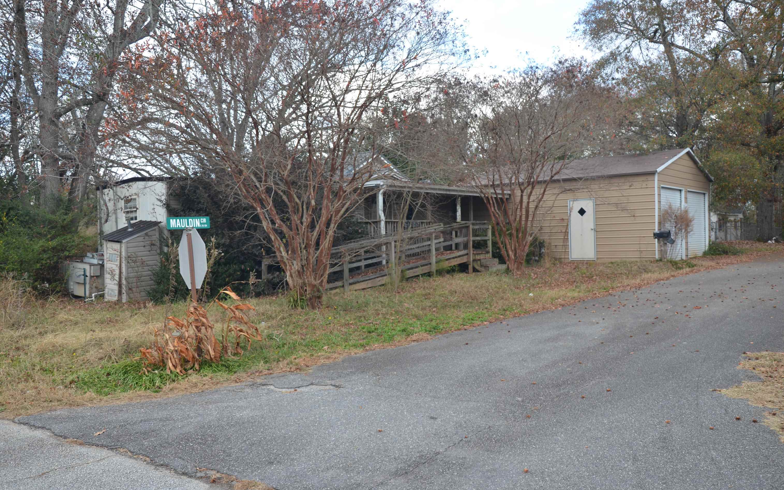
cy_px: 250
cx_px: 389
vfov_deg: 37.3
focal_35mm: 34
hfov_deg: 56.7
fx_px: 726
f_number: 6.3
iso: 200
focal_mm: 22
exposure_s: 1/160
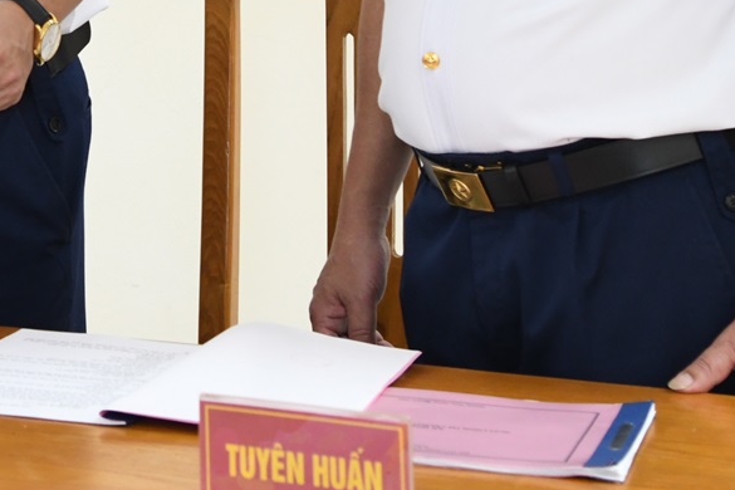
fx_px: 3348
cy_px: -294
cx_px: -187
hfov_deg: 12.2
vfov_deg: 8.2
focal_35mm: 164
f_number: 5
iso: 1600
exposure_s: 1/50
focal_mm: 50
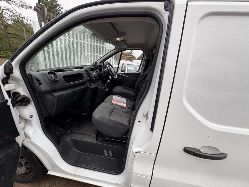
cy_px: 94
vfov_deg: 85.7
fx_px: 101
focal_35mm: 14
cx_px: 124
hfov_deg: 102.1
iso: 64
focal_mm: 2.22
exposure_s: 1/99
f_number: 2.2
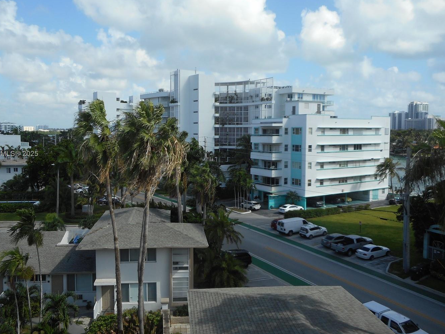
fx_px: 386
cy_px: 154
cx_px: 199
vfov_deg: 46.8
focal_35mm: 30
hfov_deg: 59.8
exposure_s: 1/800
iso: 80
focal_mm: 4.5
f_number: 3.7
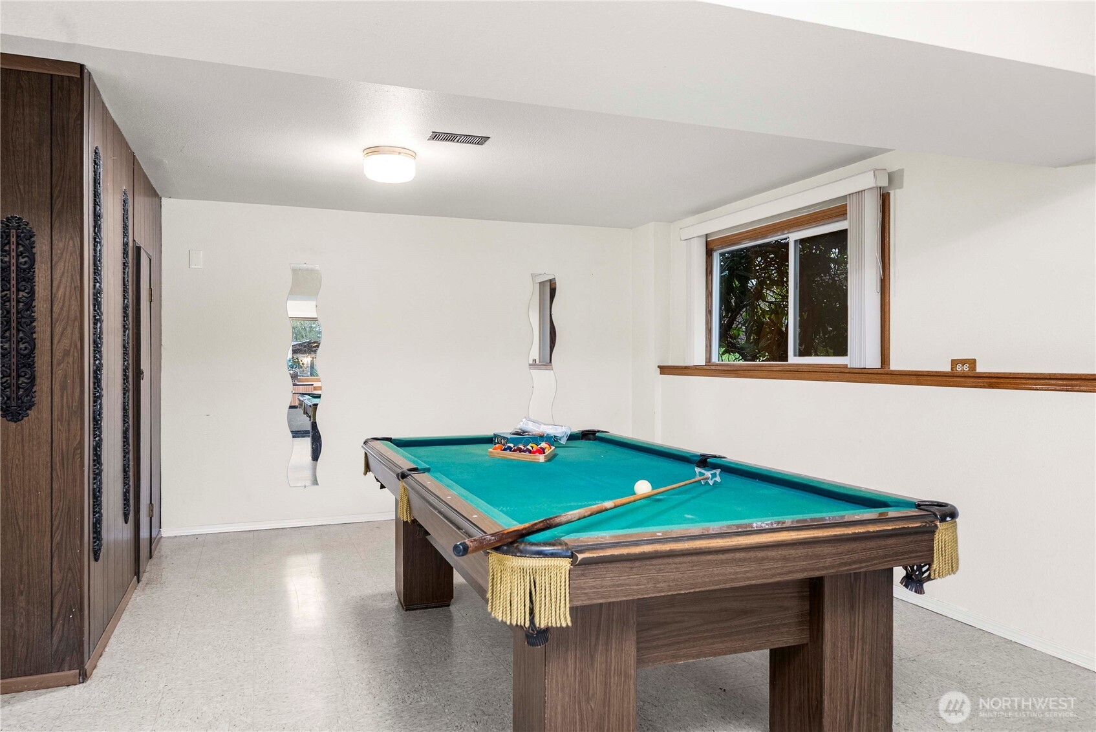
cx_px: 548
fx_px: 731
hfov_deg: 73.7
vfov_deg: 53.2
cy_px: 366
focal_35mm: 24
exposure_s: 1/60
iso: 400
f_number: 7.1
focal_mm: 24
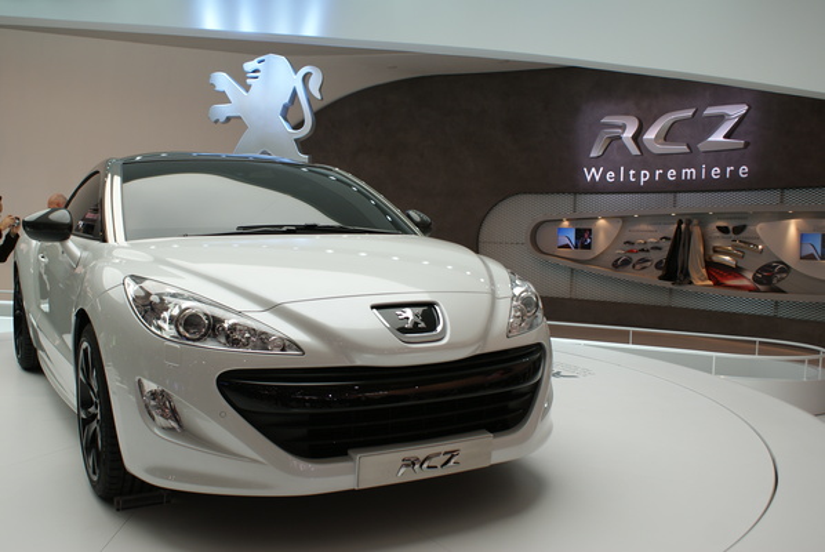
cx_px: 412
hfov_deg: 53.1
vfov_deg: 37.0
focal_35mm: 36
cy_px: 276
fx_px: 826
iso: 100
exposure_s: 1/50
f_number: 5
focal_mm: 24
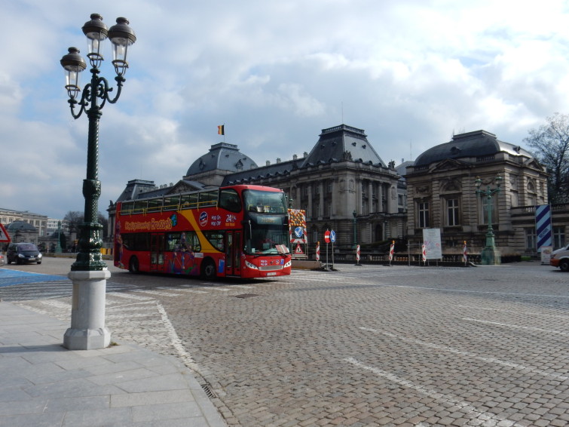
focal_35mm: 30
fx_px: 493
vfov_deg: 46.8
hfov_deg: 60.0
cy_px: 214
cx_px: 284
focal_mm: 5.4
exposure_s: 1/1250
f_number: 4
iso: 125
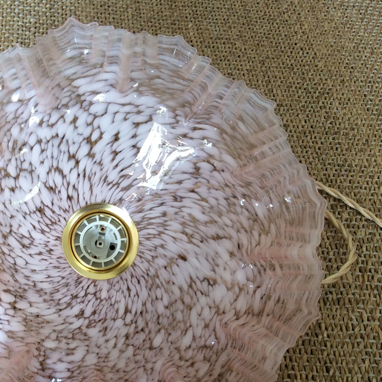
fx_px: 649
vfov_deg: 32.6
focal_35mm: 52
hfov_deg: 32.3
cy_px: 248
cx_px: 105
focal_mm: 3.3
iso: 50
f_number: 2.4
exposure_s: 1/25
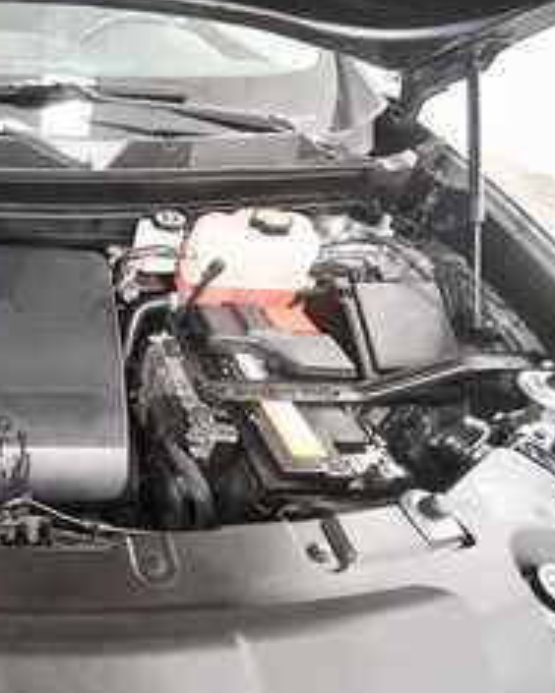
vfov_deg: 70.3
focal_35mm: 24
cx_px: -15
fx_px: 493
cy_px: 352
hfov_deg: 47.4
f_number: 4.5
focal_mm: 10
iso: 3200
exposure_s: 1/80
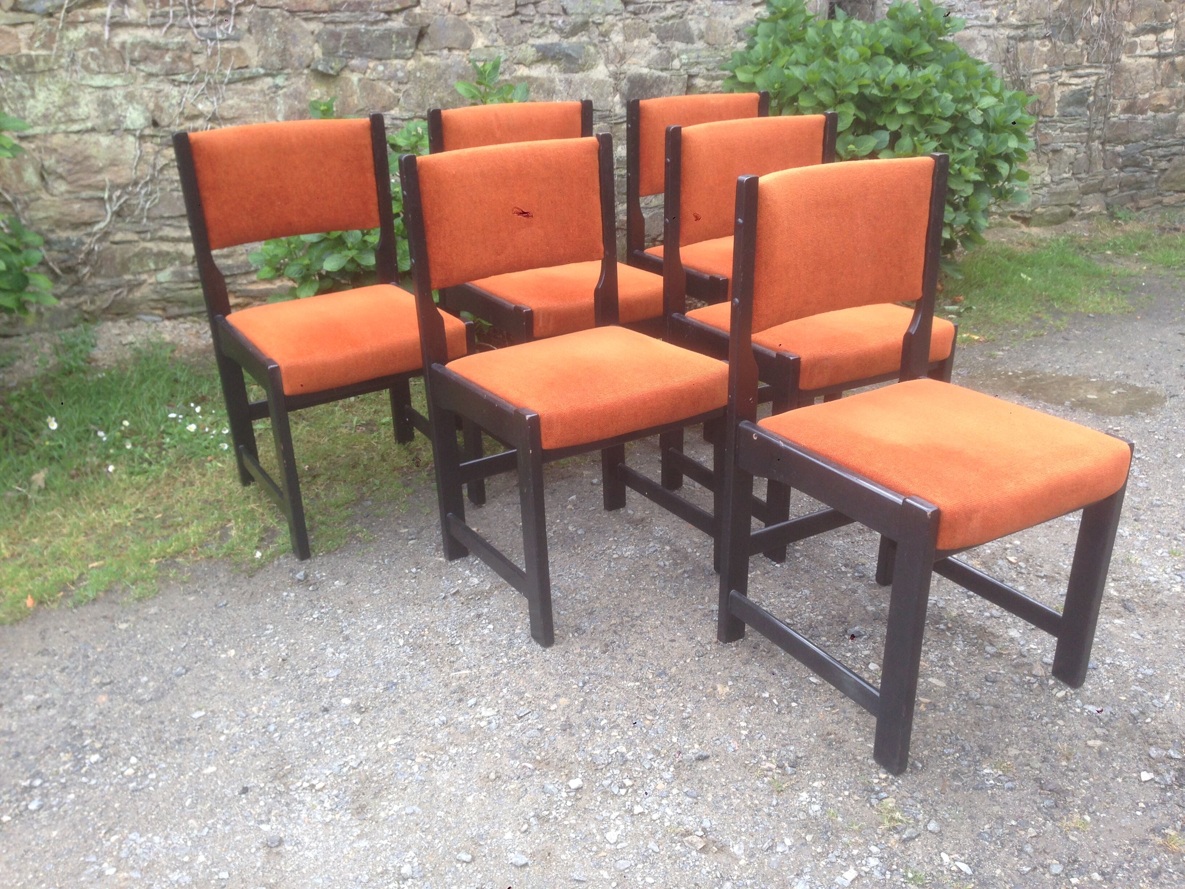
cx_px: 592
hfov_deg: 55.4
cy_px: 444
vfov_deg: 42.9
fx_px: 1130
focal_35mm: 33
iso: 50
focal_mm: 4.12
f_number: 2.4
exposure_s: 1/124
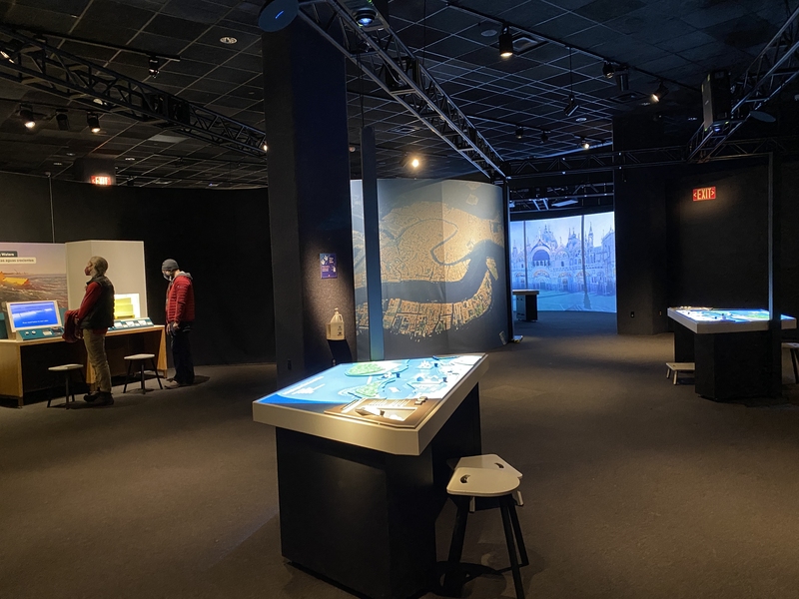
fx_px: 600
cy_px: 300
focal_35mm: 26
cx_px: 400
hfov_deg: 67.3
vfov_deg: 53.1
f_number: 1.8
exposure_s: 1/30
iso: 500
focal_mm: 4.25
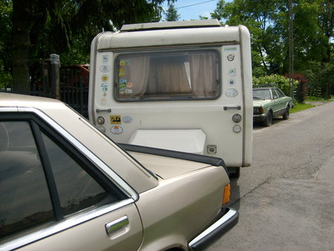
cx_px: 167
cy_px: 126
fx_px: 338
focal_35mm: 35
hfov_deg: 52.6
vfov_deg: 40.7
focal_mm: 5.8
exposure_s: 1/350
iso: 80
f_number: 7.1
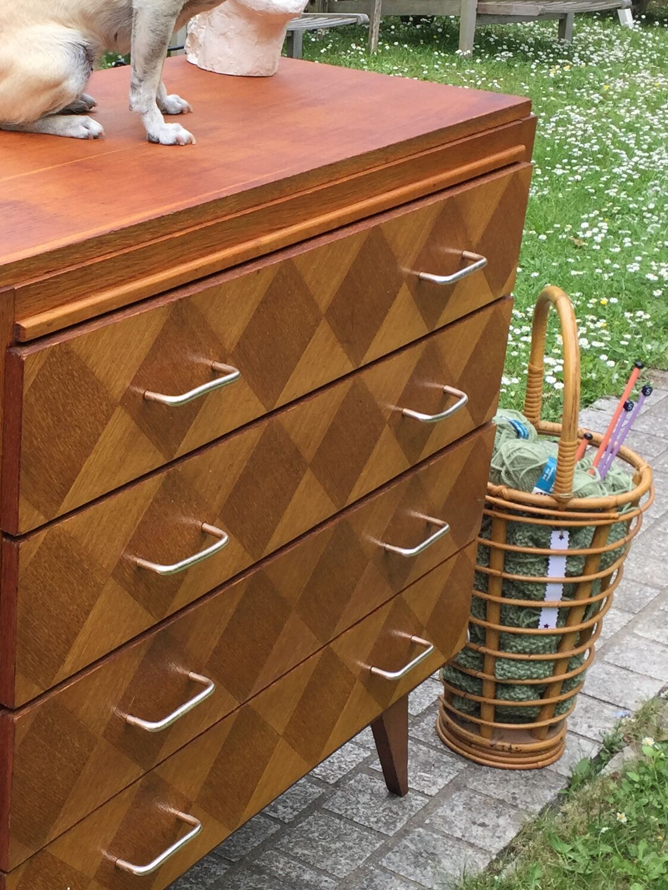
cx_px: 100
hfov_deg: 22.8
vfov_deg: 30.7
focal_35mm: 63
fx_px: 1621
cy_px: 404
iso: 32
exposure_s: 1/377
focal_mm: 4.15
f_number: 2.2
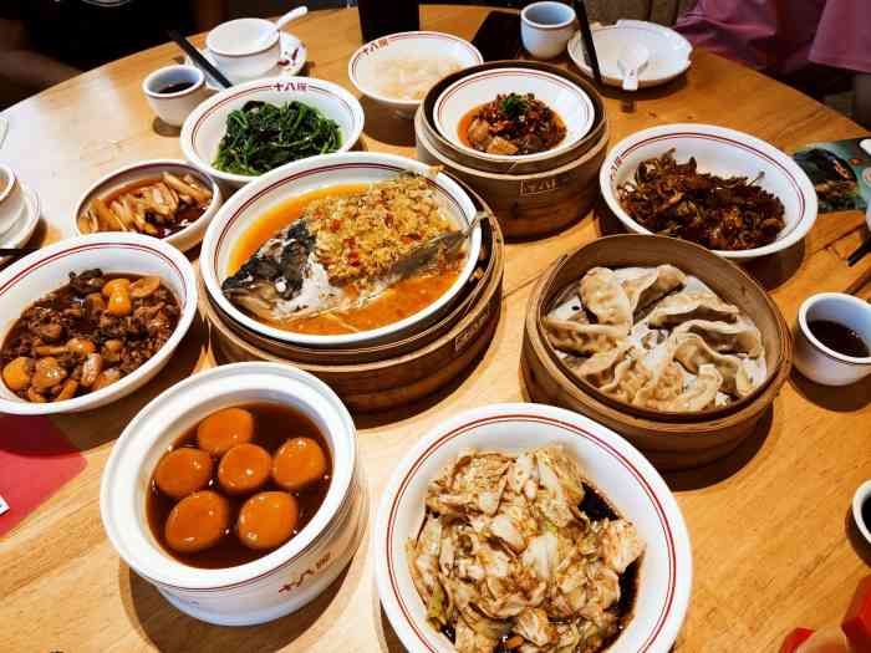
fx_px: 629
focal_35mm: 25
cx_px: 436
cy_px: 326
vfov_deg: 54.9
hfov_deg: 69.4
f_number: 1.79
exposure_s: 1/50
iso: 75
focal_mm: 4.71
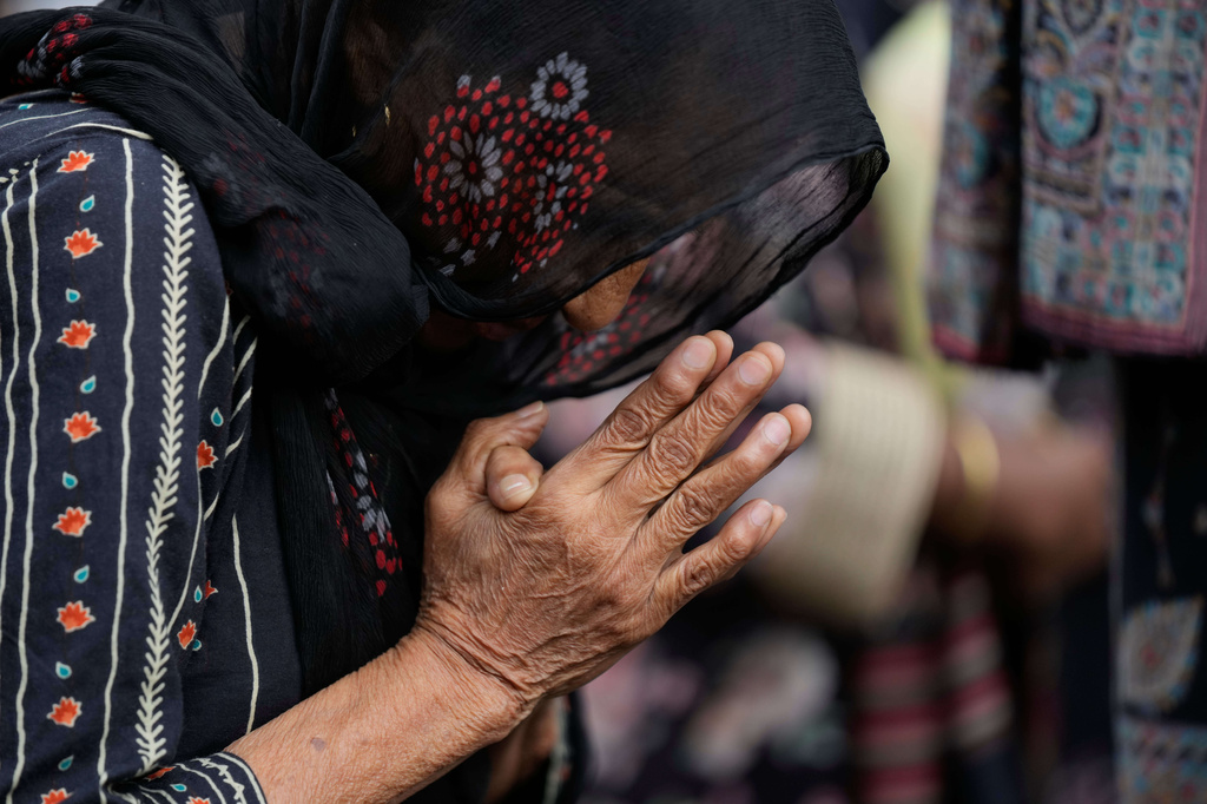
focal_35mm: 200
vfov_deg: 6.9
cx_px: 604
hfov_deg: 10.3
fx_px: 6703
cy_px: 402
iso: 500
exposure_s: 1/500
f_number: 2.8
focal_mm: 200
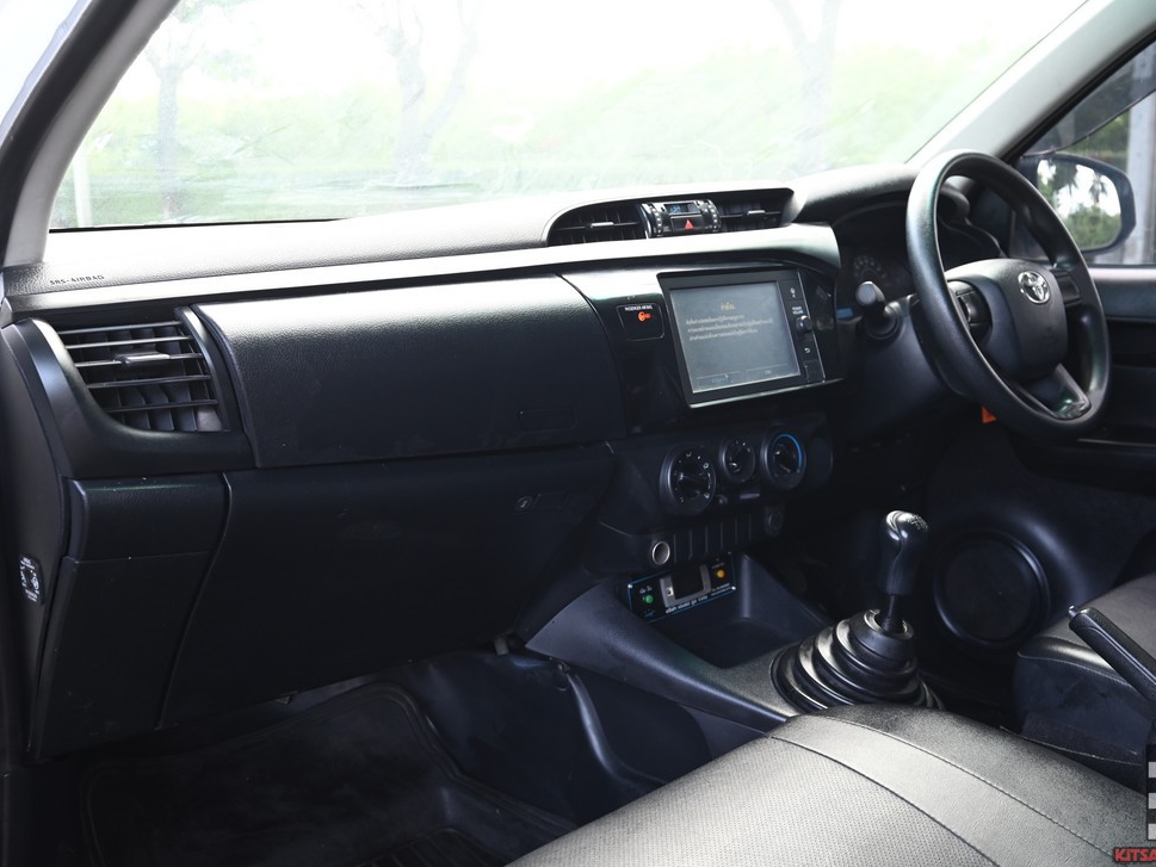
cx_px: 616
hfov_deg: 50.6
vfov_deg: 39.1
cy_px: 436
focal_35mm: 37
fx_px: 1221
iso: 640
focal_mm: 33.5
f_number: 6.3
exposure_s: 1/50
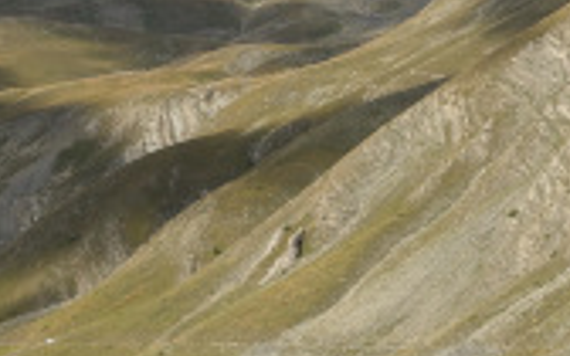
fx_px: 2361
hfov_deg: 13.8
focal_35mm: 152
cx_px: 241
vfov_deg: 8.6
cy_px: 263
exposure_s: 1/640
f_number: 5.6
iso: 125
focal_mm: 18.3
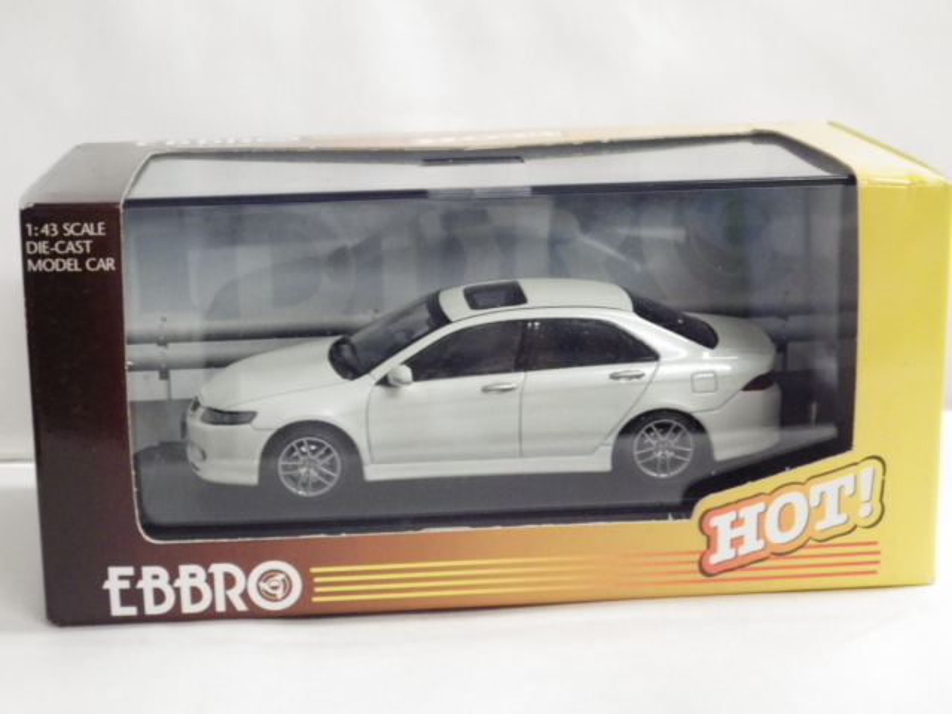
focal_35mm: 71
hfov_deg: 27.4
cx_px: 476
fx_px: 1953
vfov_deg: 20.7
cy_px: 357
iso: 800
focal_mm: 12.8
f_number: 4.2
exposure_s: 1/40
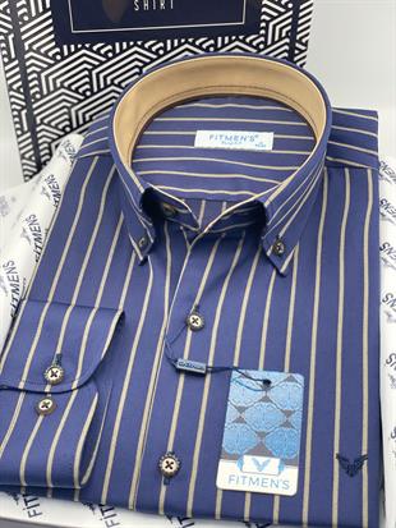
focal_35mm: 52
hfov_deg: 28.0
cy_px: 264
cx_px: 198
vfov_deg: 36.8
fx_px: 793
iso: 64
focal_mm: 6
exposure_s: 1/122
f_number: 2
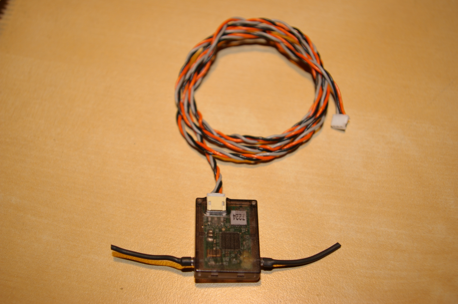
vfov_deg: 28.9
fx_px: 591
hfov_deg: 42.4
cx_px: 229
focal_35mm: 46
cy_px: 152
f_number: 4
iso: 200
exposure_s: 1/125
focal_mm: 31
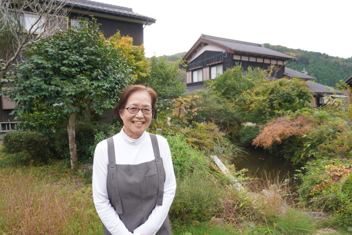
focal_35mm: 24
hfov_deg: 73.7
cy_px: 118
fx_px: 235
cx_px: 176
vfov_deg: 53.1
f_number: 5.6
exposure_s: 1/30
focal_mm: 16
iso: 100
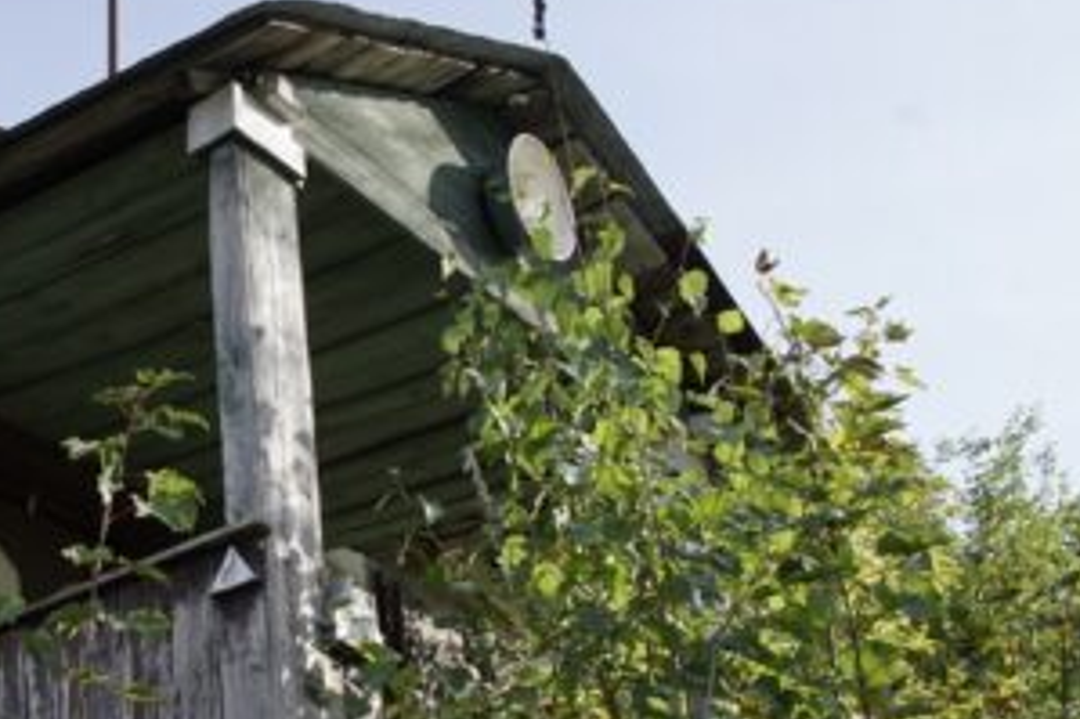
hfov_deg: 31.9
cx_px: 61
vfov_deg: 22.9
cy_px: 416
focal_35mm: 59
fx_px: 1769
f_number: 10
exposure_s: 1/200
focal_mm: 28
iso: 250
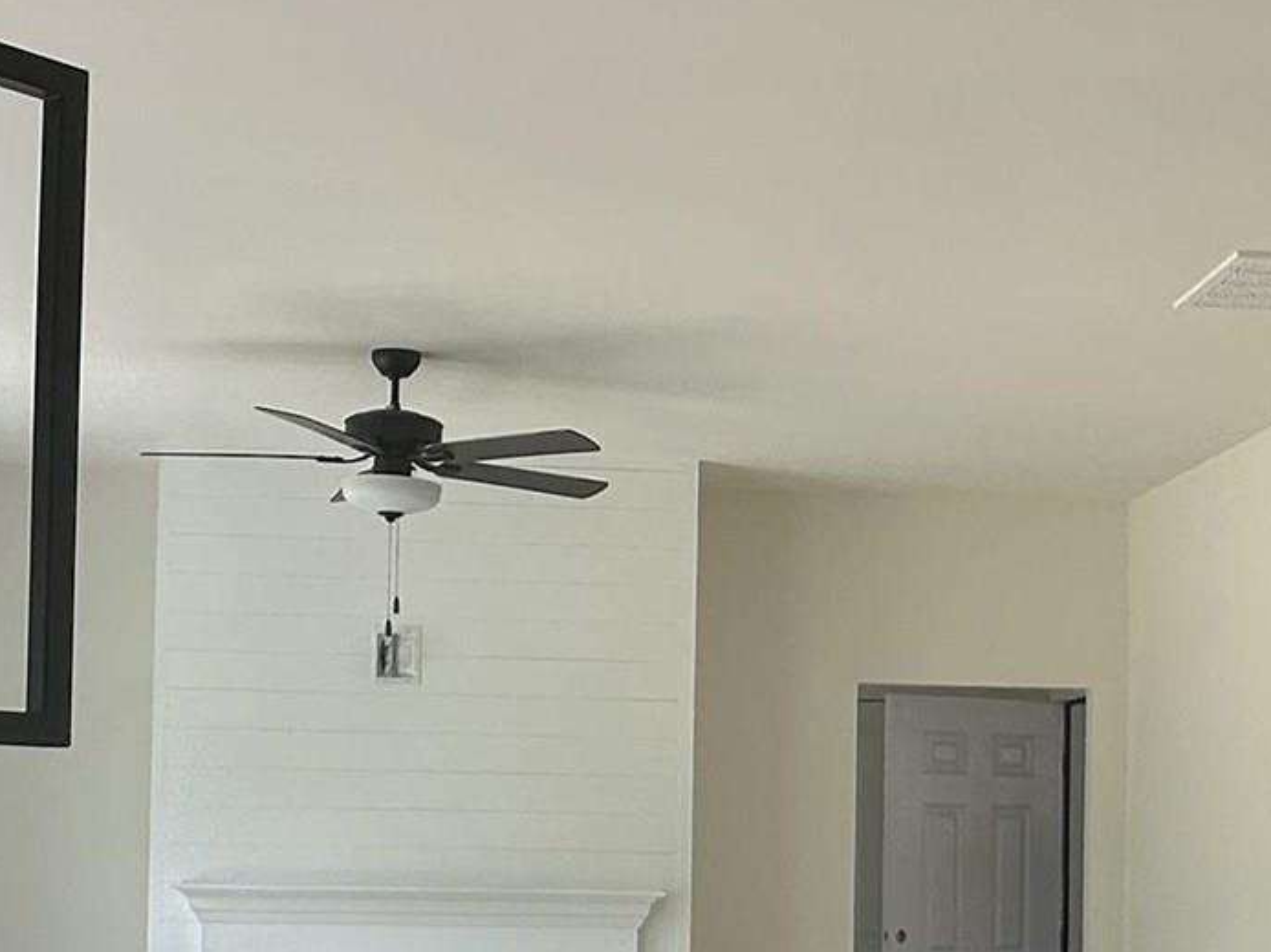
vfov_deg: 23.2
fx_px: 2276
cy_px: 780
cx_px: 751
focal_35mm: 62
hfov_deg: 31.1
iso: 40
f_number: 2.2
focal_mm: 2.22
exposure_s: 1/102
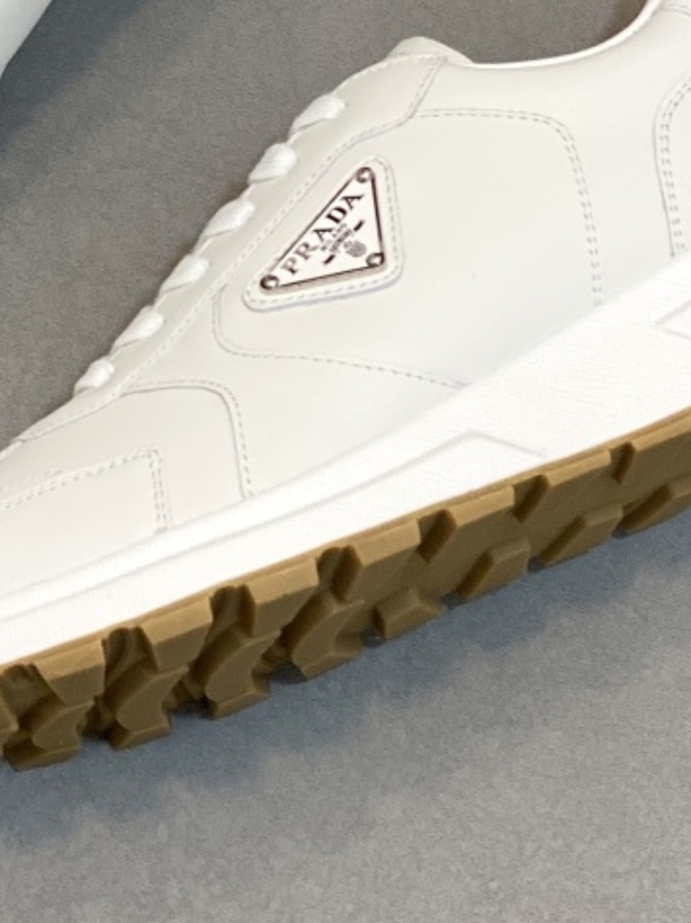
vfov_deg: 12.4
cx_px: 31
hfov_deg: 9.3
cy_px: 47
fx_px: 4209
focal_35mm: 158
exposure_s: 1/100
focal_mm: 6
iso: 80
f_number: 2
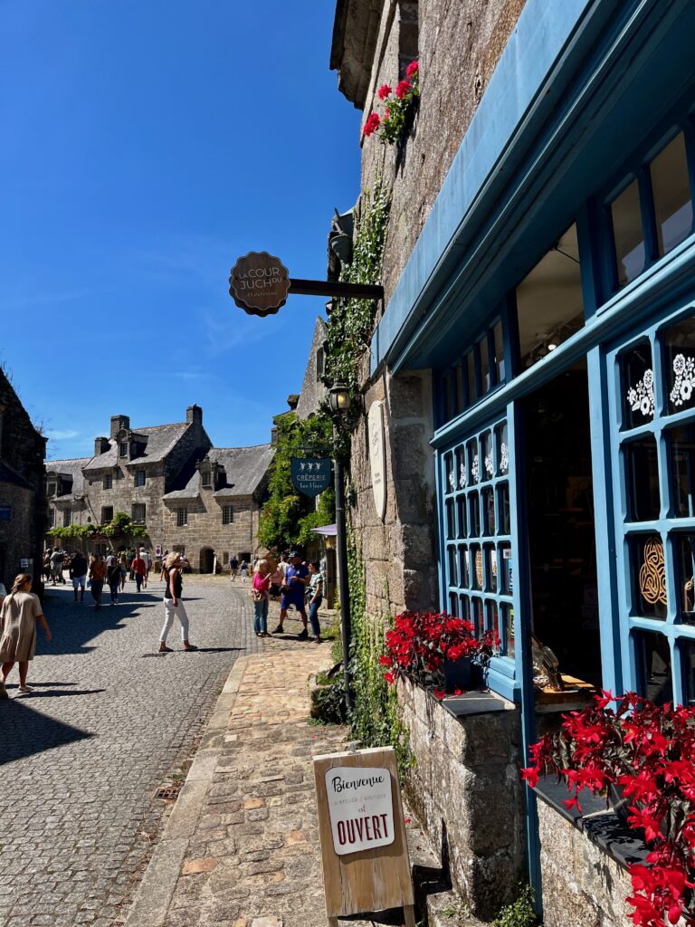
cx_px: 348
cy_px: 464
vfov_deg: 67.3
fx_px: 696
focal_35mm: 26
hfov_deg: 53.1
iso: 50
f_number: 1.6
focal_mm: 5.1
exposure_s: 1/3521
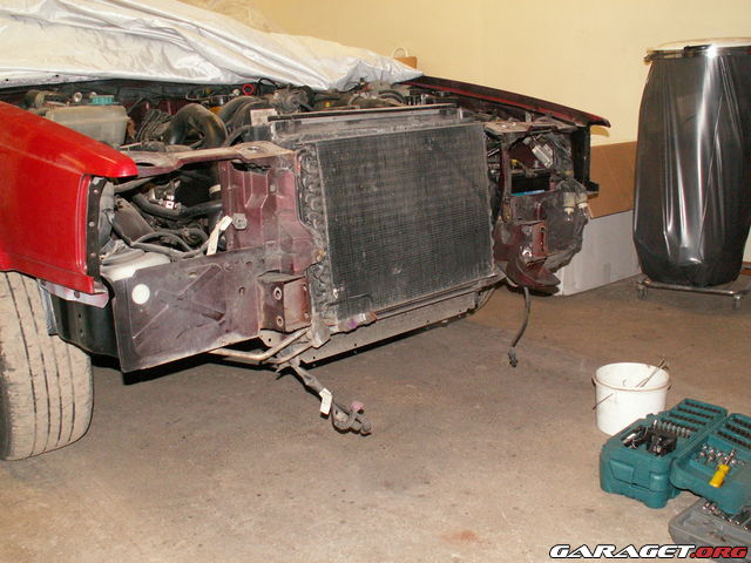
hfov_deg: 52.6
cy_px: 282
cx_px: 376
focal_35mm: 35
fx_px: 759
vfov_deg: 40.7
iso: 160
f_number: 2.8
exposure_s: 1/40
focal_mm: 5.86
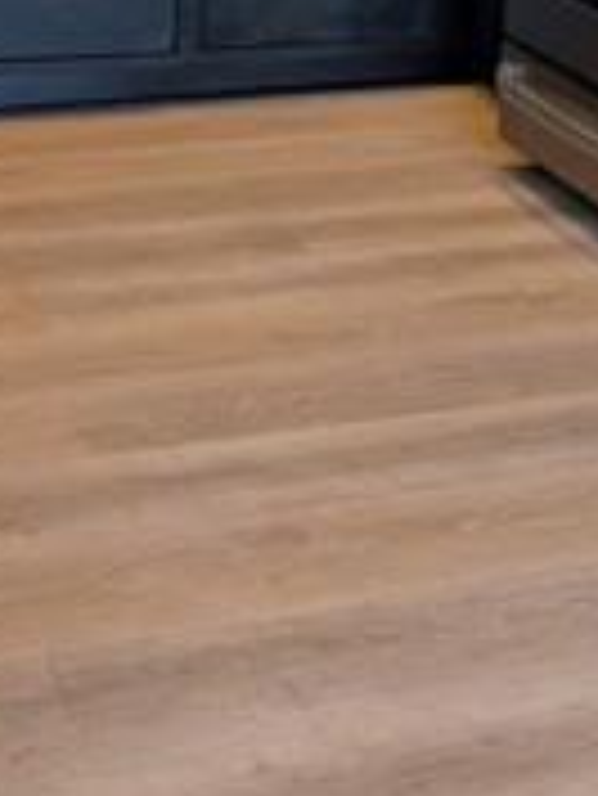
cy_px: -261
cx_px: 477
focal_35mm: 87
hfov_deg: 16.9
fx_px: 2002
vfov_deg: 20.4
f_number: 1.68
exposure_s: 1/120
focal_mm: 6.9
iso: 33
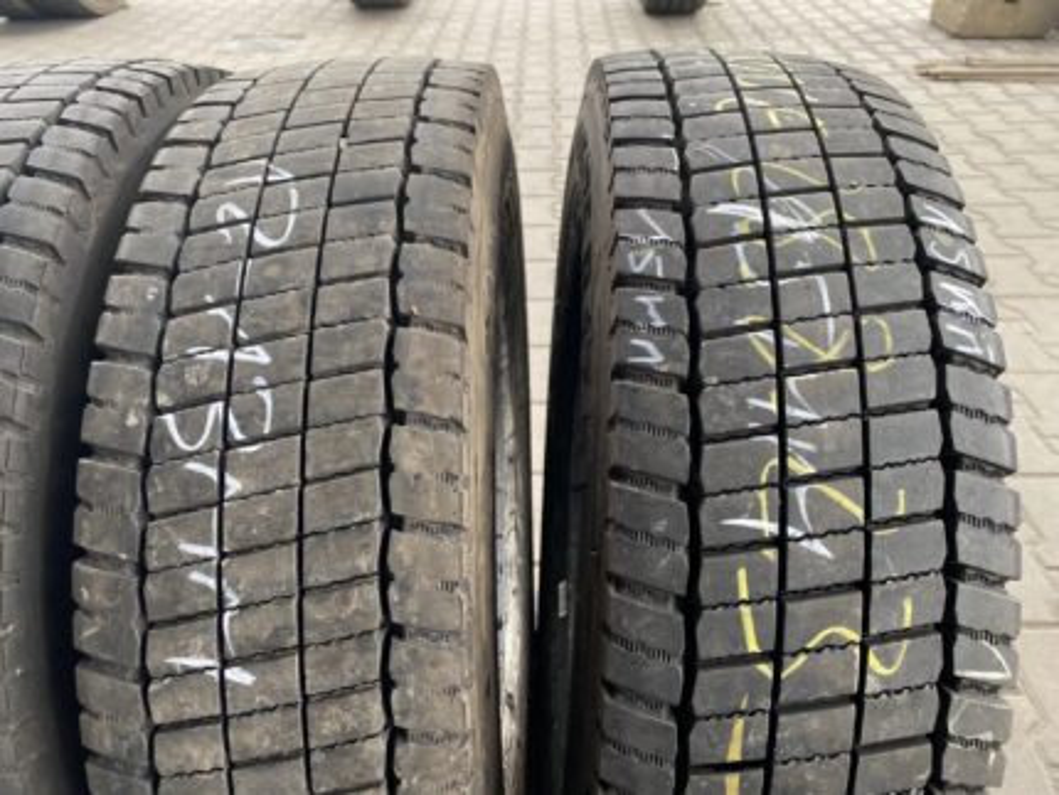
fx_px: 796
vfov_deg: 53.1
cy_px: 398
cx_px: 530
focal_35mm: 26
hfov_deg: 67.3
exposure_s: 1/107
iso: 125
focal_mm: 4.25
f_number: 1.8
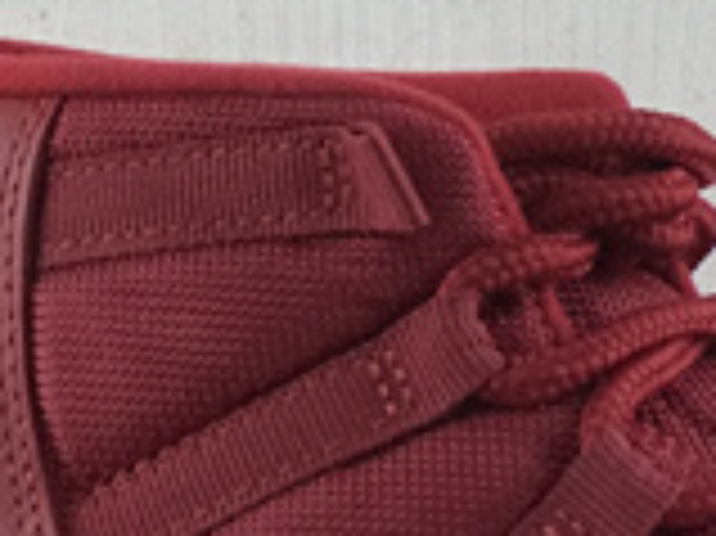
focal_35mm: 266
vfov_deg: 5.6
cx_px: 1072
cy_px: 318
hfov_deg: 7.3
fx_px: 5498
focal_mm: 6.6
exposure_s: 1/50
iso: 64
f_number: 2.8
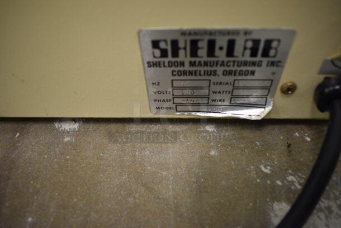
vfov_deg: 48.0
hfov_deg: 67.3
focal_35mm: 27
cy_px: 114
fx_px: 256
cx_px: 170
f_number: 4
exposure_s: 1/60
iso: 1250
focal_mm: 18
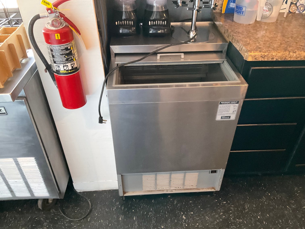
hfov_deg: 61.7
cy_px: 114
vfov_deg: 48.2
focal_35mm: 29
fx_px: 256
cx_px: 152
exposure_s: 1/40
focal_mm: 3
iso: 320
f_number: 1.8
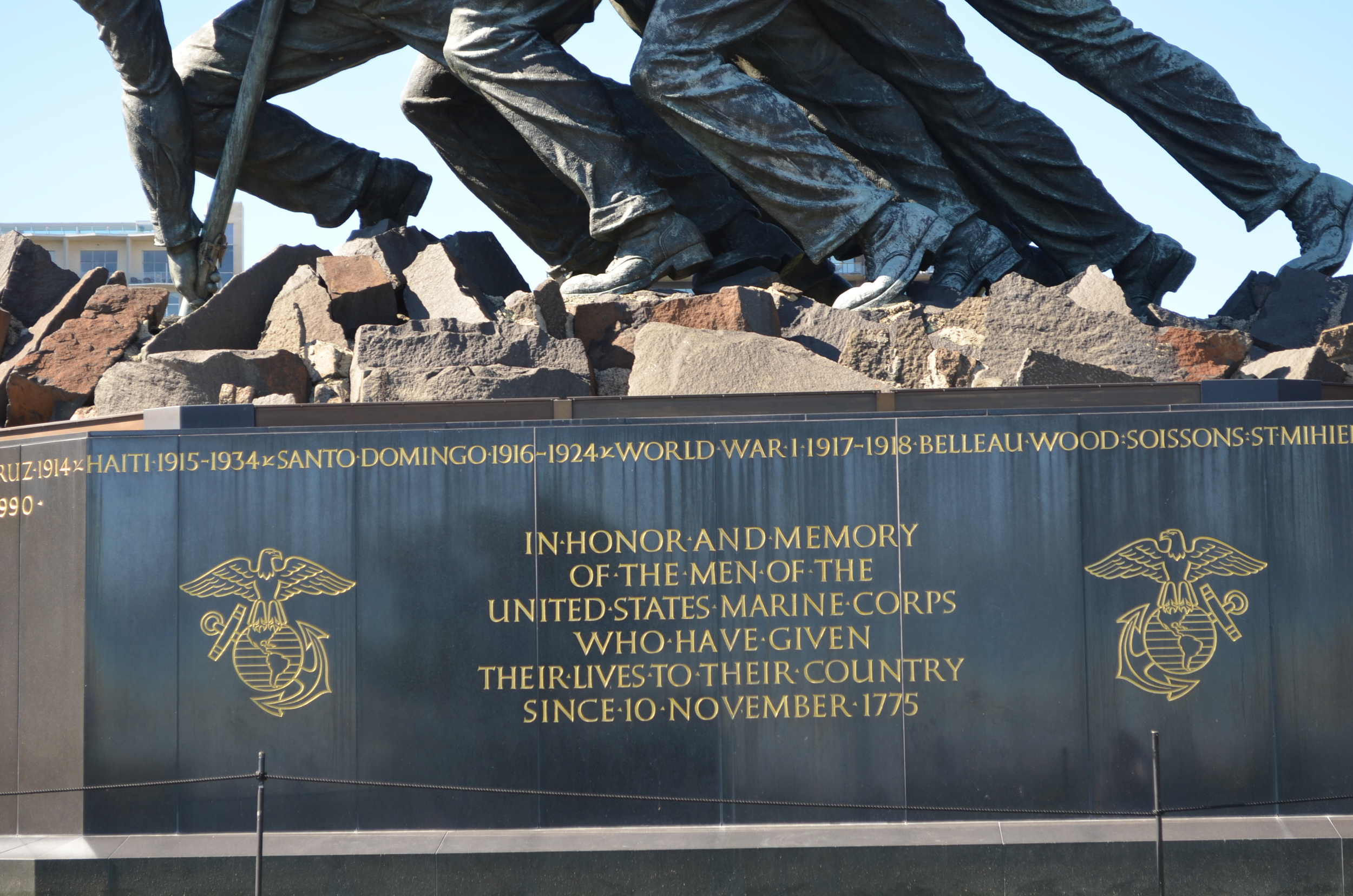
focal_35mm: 82
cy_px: 448
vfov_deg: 16.5
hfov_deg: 24.7
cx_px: 676
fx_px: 3094
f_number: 7.1
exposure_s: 1/200
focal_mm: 55
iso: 200
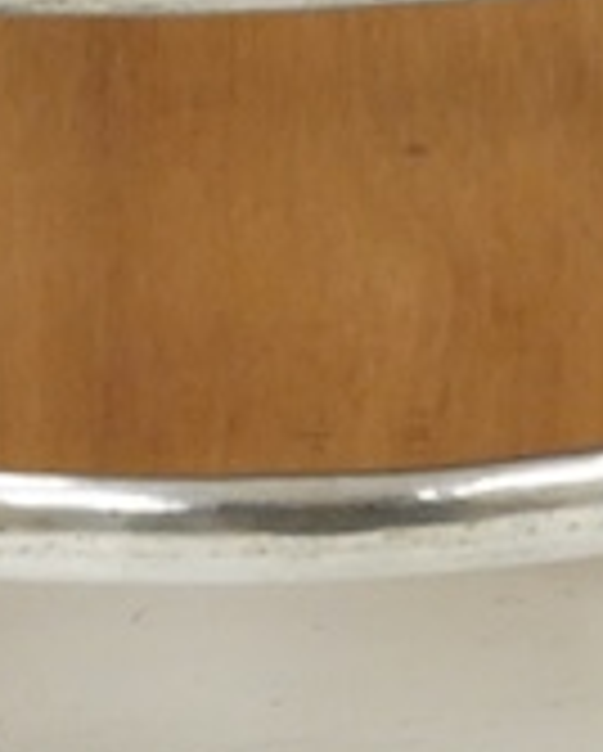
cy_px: 342
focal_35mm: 284
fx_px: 6324
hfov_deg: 5.5
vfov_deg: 6.8
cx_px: 97
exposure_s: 1/125
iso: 2500
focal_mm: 30
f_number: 5.6
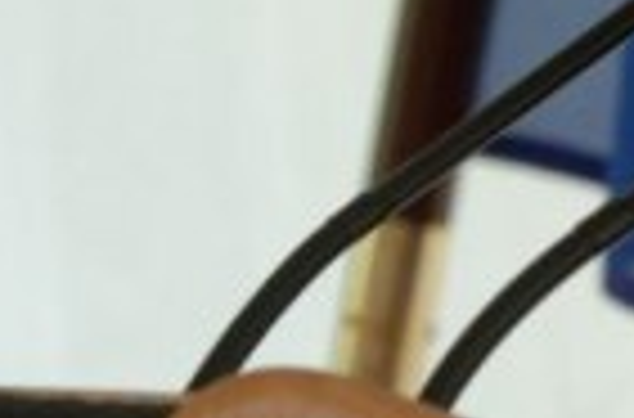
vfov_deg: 1.5
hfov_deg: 2.3
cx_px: 1776
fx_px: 15724
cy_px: -769
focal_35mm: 896
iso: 800
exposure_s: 1/160
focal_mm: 105
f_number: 5.6
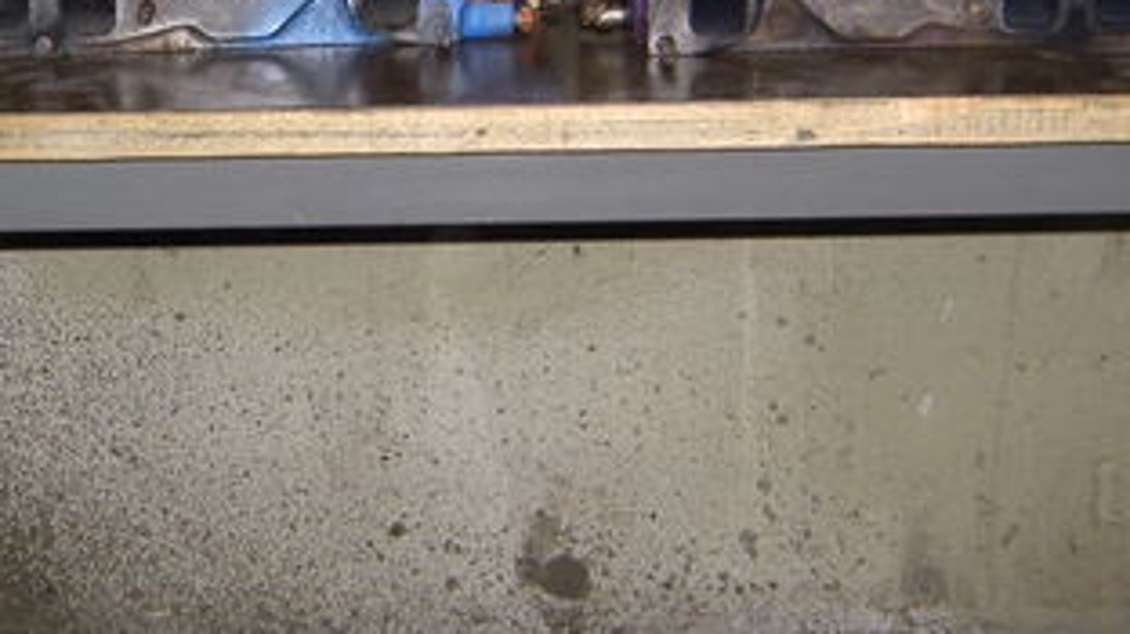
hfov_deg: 27.8
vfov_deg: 15.8
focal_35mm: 76
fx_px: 2276
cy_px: 235
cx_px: 464
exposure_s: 1/60
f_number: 2.8
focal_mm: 5.6
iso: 100
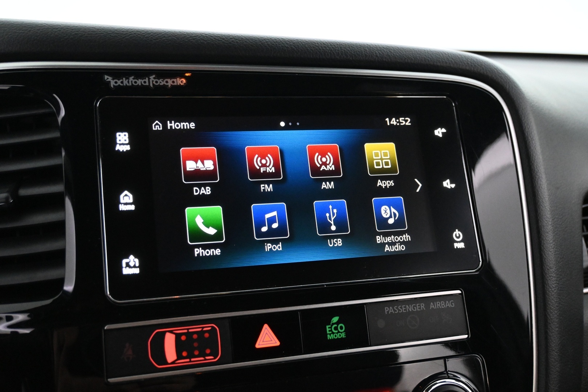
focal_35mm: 40
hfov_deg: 48.7
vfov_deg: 33.6
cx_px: 294
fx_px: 649
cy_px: 196
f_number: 4.5
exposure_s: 1/40
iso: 5000
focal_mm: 26.5
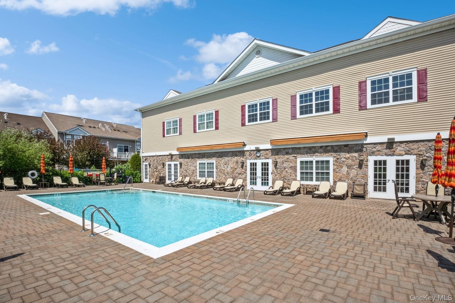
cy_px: 152
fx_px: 190
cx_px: 228
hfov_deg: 100.4
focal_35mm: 15
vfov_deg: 77.3
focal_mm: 10
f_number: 13
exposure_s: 1/340
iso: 320
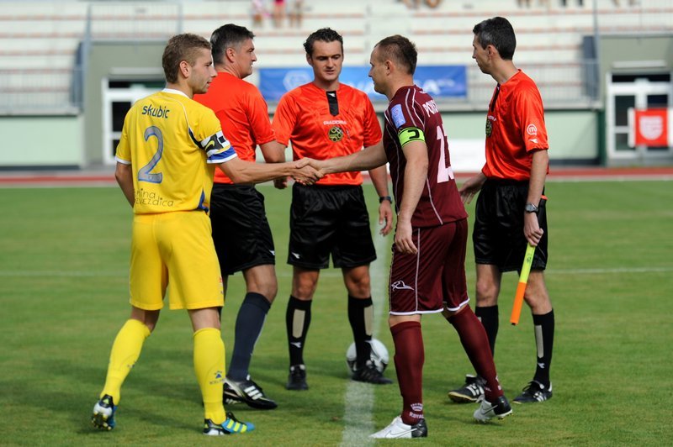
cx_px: 336
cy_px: 224
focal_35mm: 135
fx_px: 2522
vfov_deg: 10.1
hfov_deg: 15.2
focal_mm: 135
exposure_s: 1/1600
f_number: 4
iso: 200
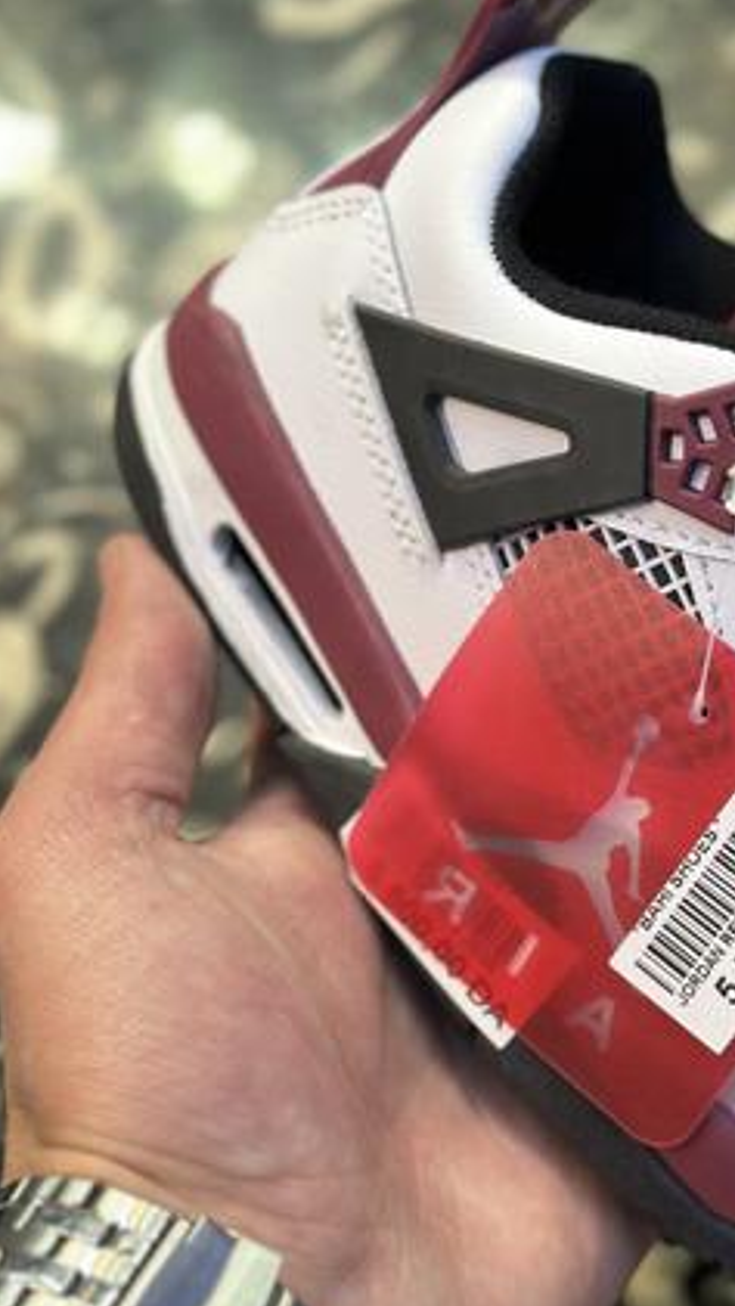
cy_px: 686
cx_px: 597
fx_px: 2597
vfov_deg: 28.2
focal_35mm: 75
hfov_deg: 16.0
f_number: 1.78
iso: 80
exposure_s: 1/141
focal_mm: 6.86
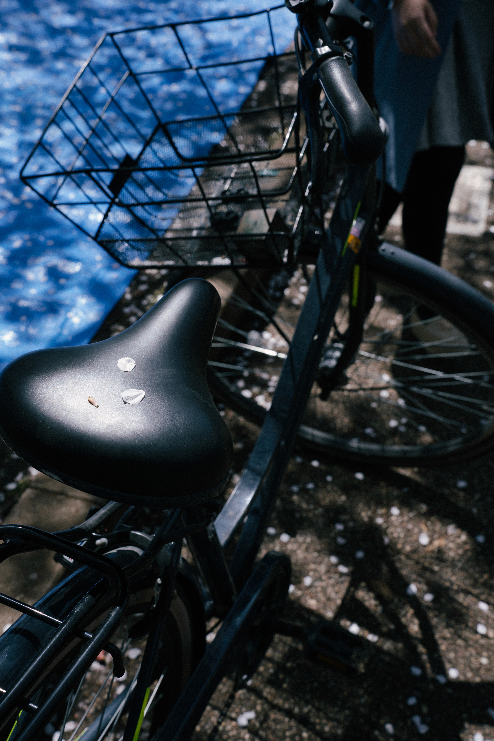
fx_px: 885
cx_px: 247
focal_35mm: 43
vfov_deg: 45.4
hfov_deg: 31.2
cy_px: 370
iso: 80
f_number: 7.1
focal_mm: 43
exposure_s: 1/250
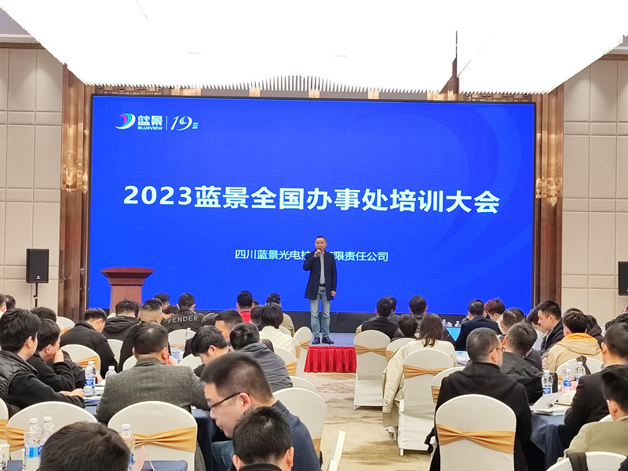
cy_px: 236
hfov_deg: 71.6
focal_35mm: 24
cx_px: 314
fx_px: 435
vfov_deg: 56.8
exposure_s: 1/100
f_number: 1.9
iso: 131
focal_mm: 6.92
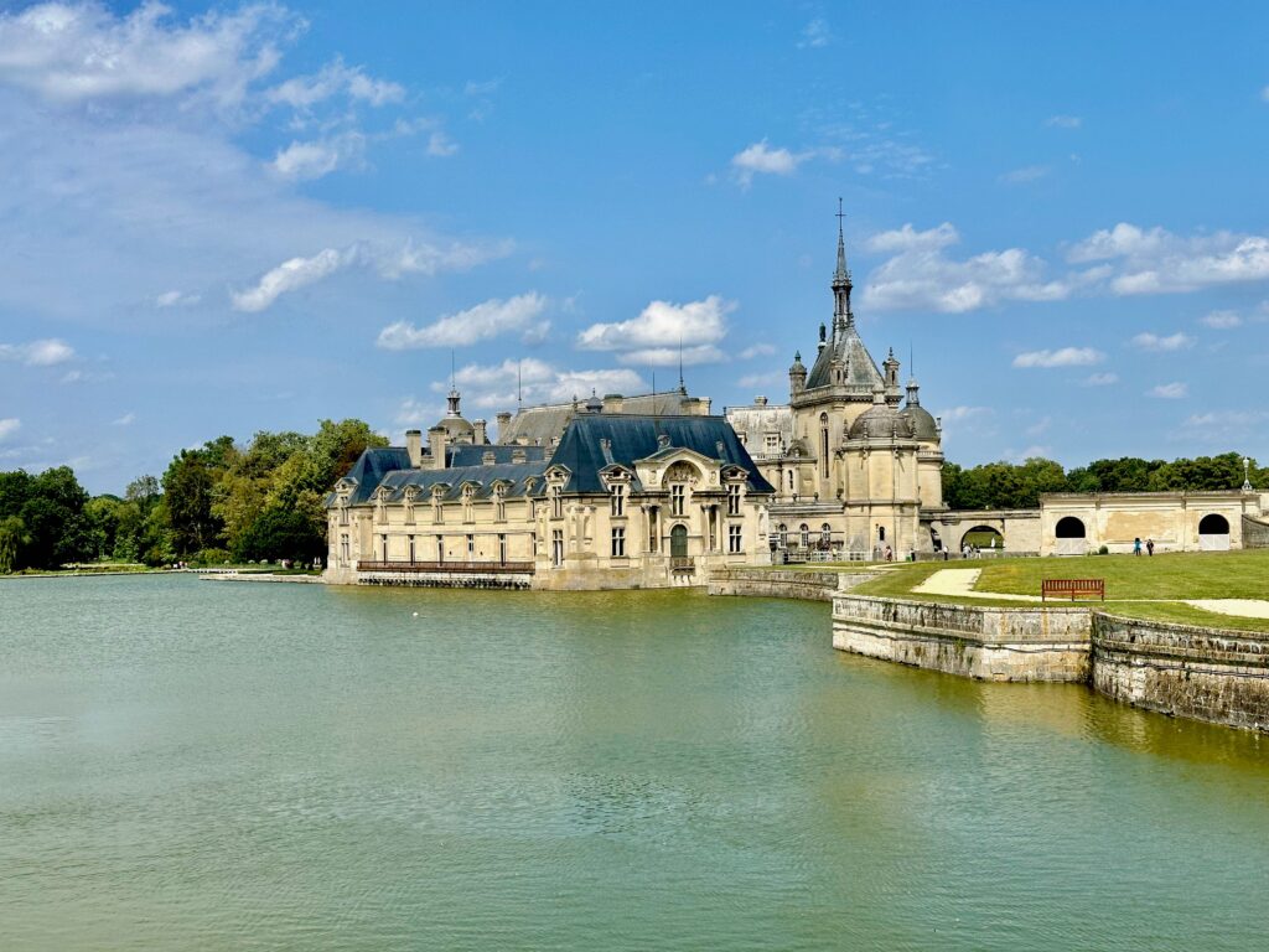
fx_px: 1760
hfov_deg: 39.7
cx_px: 634
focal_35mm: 48
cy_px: 476
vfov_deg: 30.3
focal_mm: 6.86
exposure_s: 1/6211
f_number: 1.78
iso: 64
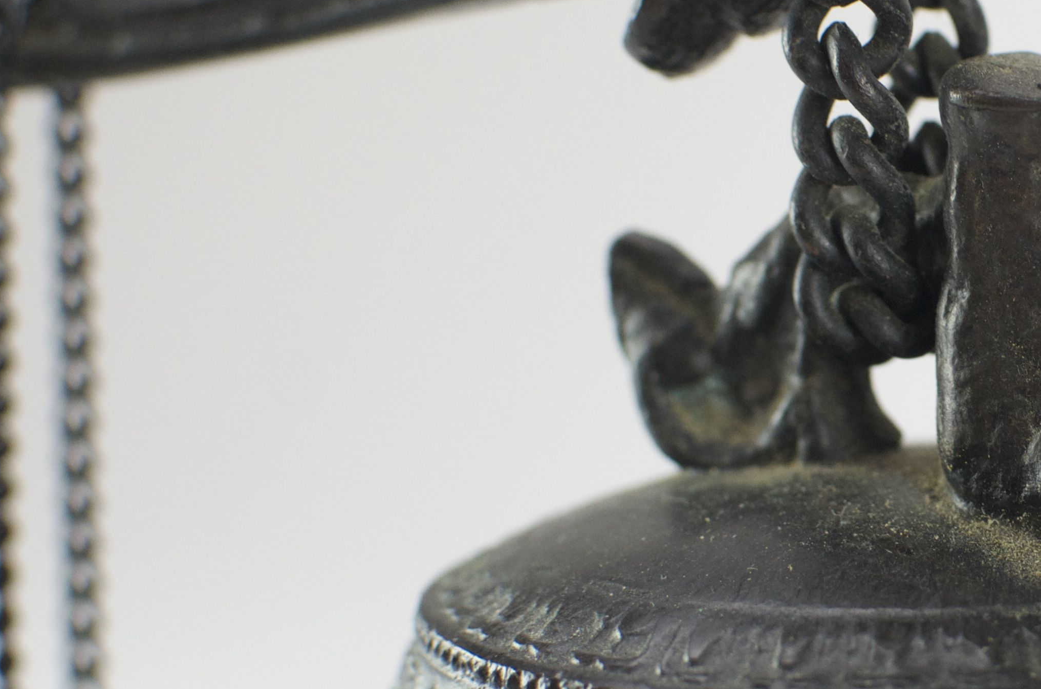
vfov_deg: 10.7
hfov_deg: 15.9
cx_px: 975
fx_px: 3671
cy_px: 332
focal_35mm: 127
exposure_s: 1/100
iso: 800
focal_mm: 35
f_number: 4.5
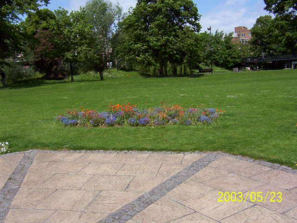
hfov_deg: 51.4
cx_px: 148
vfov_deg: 39.7
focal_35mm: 36
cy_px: 112
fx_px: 309
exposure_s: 1/914
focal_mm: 5.54
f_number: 5.24
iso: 100
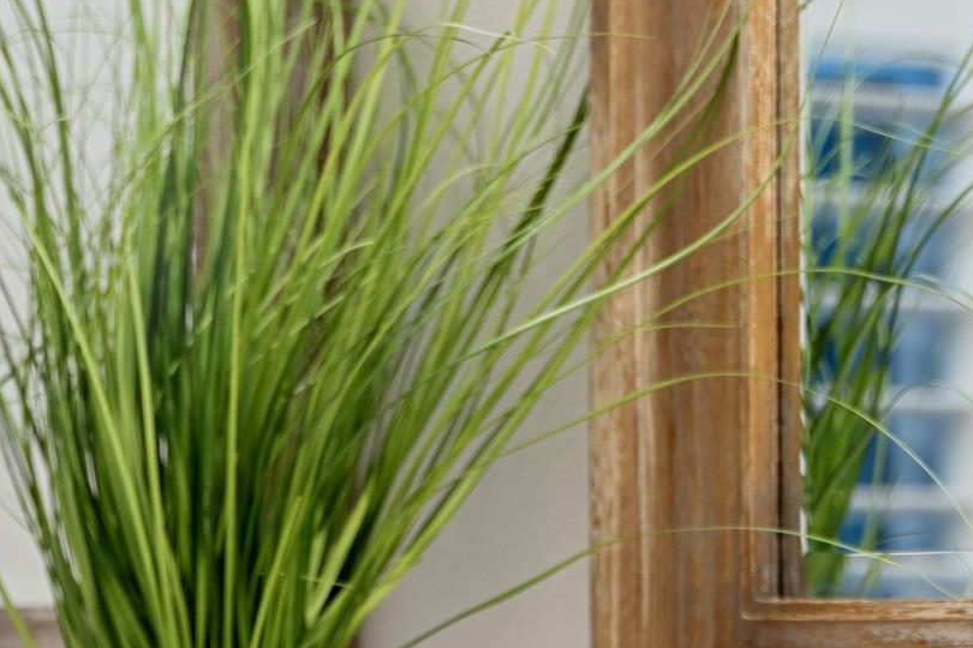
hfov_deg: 12.4
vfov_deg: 8.1
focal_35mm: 165
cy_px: 1100
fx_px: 4467
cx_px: 124
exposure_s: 1/5
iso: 100
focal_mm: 43.6
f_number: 2.8
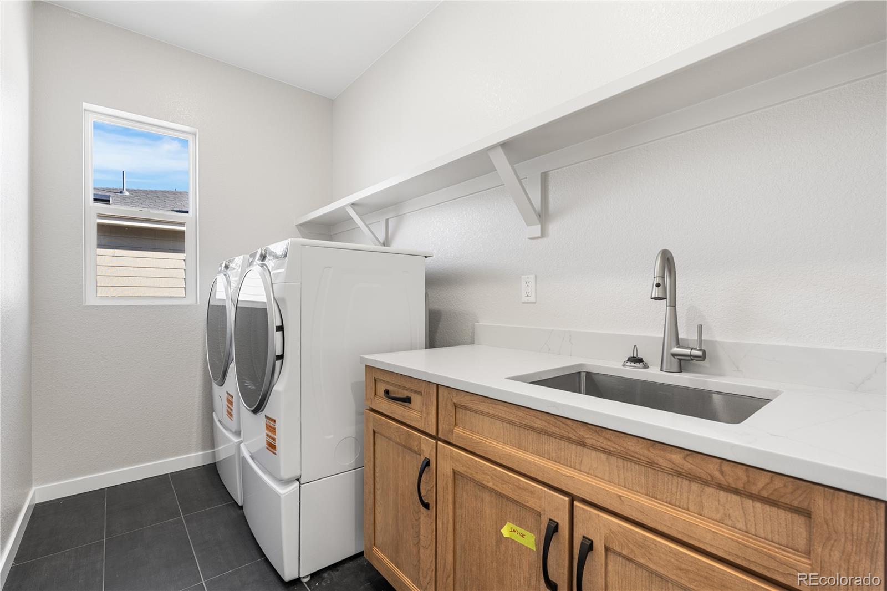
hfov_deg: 95.0
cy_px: 296
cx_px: 444
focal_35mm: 16
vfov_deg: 72.0
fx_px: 406
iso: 640
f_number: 8
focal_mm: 16.5
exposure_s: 1/10
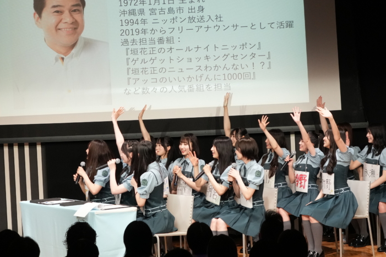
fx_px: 1083
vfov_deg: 13.5
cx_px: 157
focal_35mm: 101
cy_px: 113
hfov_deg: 20.2
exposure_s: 1/250
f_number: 6.3
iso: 3200
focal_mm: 59
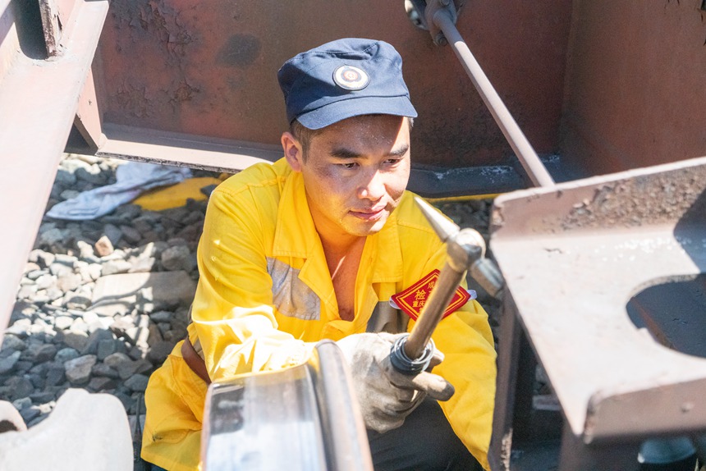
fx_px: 961
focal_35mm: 49
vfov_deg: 27.5
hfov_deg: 40.3
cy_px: 236
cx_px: 353
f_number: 5
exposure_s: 1/8000
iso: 8000
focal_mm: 49
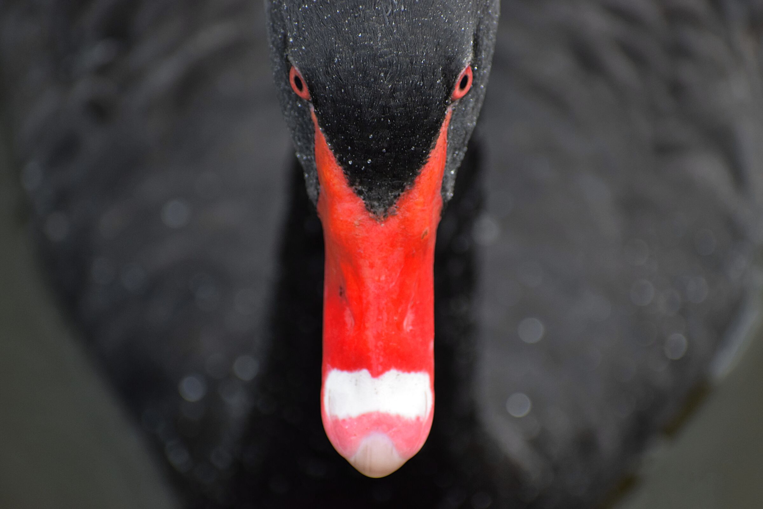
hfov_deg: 5.3
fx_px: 8265
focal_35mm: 390
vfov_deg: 3.5
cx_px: 382
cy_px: 254
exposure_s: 1/640
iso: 800
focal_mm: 260
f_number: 6
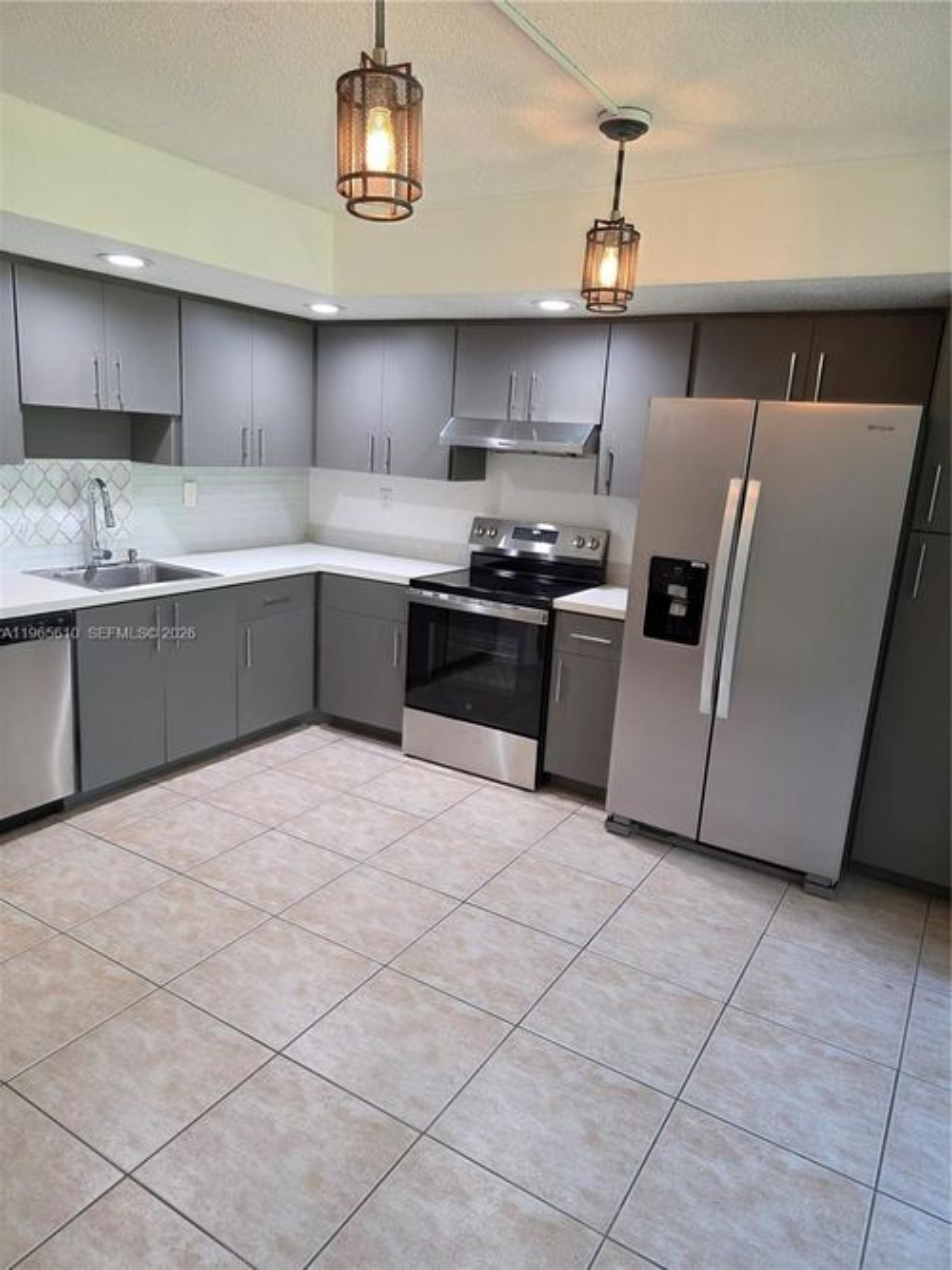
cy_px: 635
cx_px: 476
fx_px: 844
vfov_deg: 73.9
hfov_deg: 58.9
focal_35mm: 23
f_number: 1.7
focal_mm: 6.3
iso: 320
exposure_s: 1/120
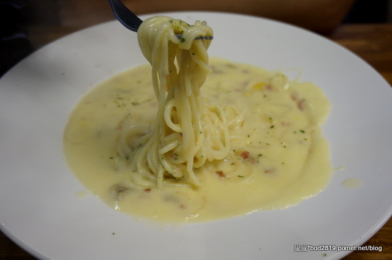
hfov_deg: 53.2
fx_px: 391
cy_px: 130
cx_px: 196
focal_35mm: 36
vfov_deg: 36.8
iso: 320
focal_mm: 24
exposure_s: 1/60
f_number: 4.5
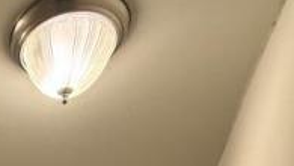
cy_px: 504
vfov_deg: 11.3
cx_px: -66
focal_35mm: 60
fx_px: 468
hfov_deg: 29.5
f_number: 2.2
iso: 200
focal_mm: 2.22
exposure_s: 1/60
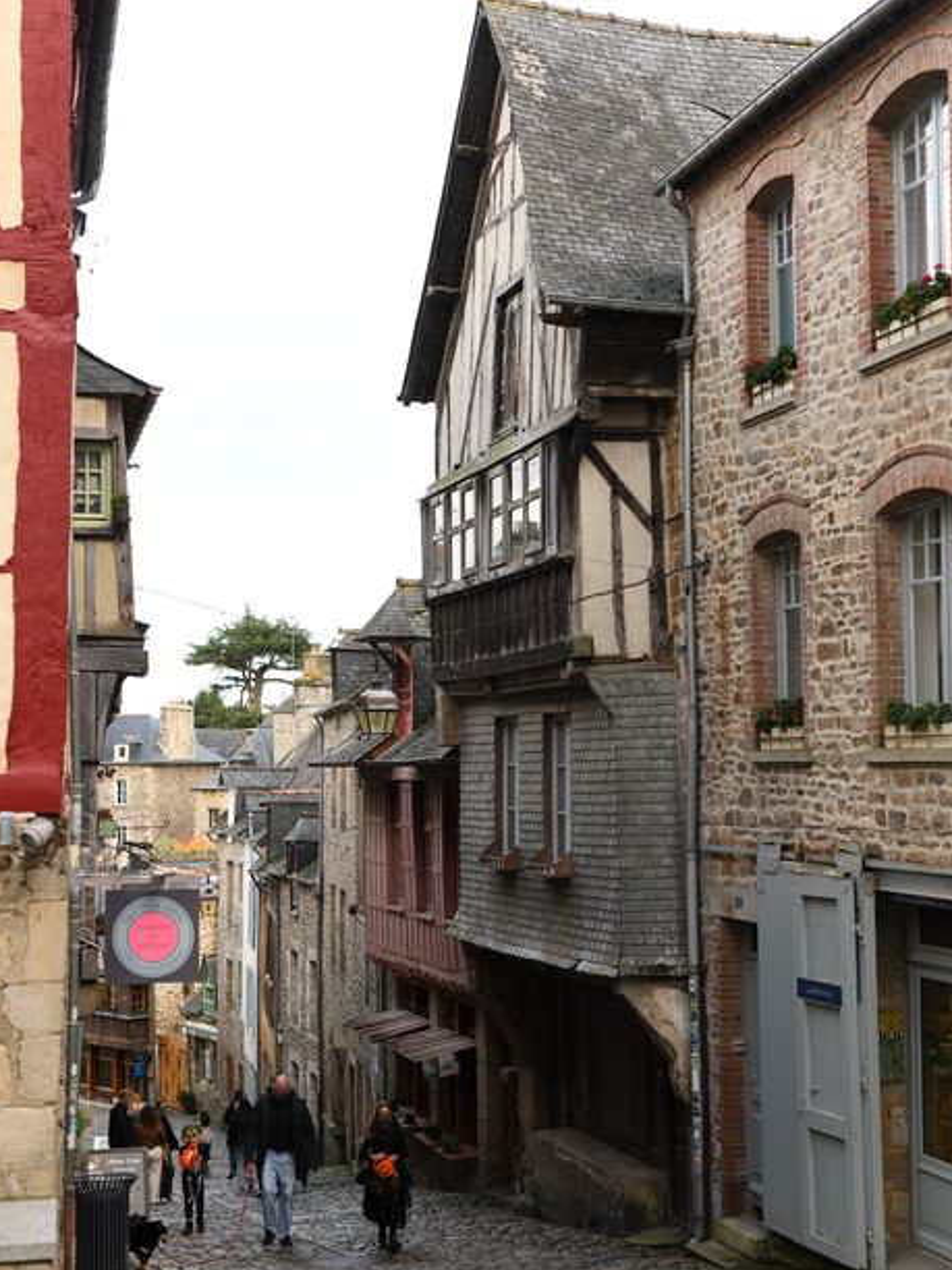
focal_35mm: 55
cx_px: 478
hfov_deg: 26.6
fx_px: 2017
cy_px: 674
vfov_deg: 34.9
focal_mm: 50
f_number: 3.5
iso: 200
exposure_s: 1/250
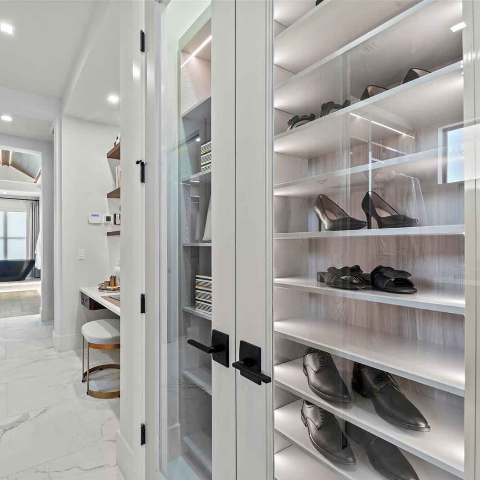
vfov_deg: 80.7
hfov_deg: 78.2
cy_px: 241
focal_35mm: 18
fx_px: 282
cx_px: 161
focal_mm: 14
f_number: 9
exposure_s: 1/2
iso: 200
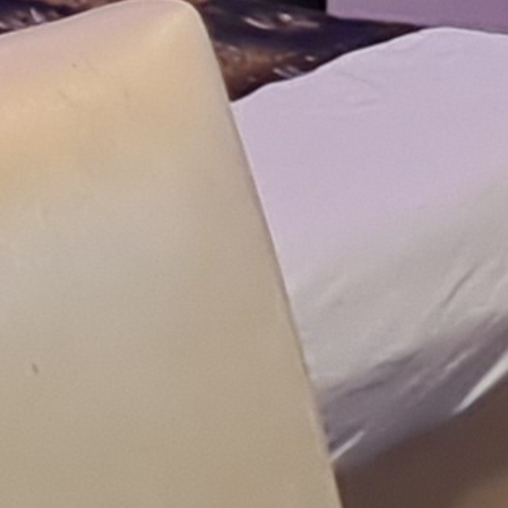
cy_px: -146
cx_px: -508
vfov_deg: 14.0
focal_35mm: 120
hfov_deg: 12.7
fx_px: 1992
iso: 320
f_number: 2.2
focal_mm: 1.42
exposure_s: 1/24
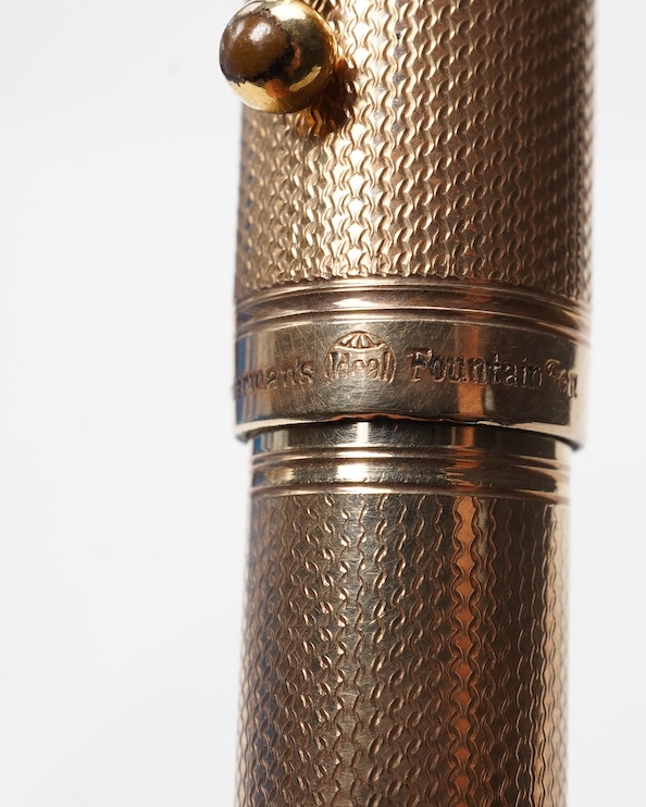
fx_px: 1529
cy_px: 405
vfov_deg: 29.6
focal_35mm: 64
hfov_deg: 23.7
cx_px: 437
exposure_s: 1/100
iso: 640
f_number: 22
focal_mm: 30
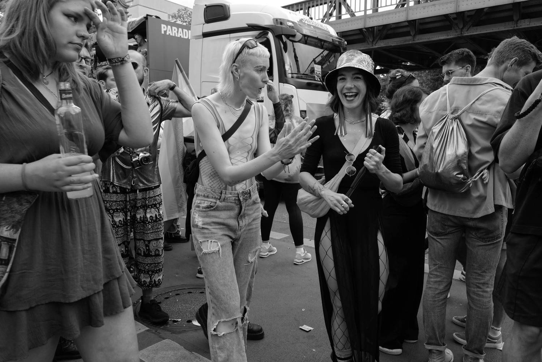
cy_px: 181
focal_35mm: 28
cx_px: 271
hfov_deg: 65.5
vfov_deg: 46.4
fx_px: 422
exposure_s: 1/250
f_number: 7.1
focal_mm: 28
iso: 400
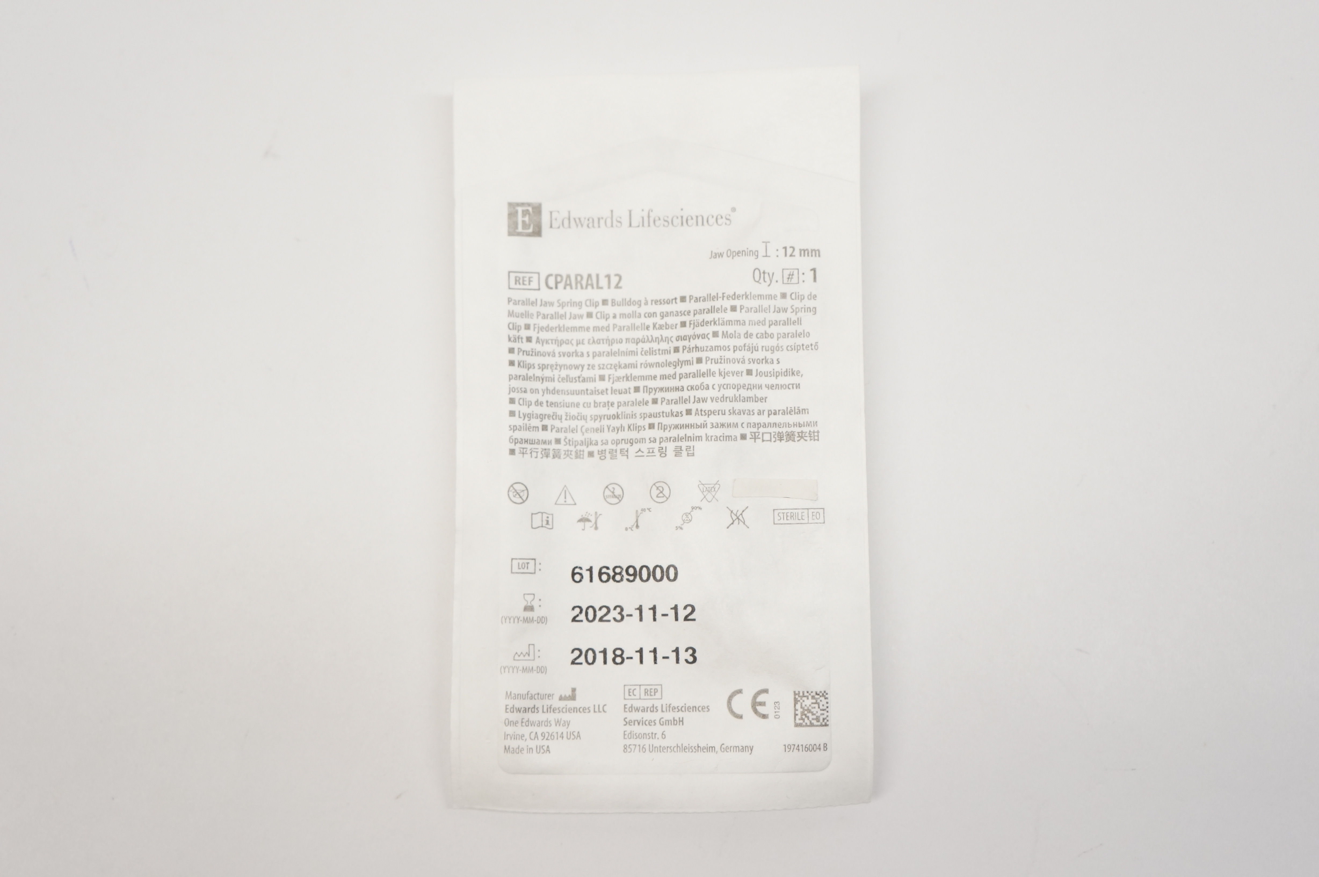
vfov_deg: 34.1
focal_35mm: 39
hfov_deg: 49.6
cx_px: 660
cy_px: 438
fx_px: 1427
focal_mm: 26
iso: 400
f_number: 5.6
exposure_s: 1/100
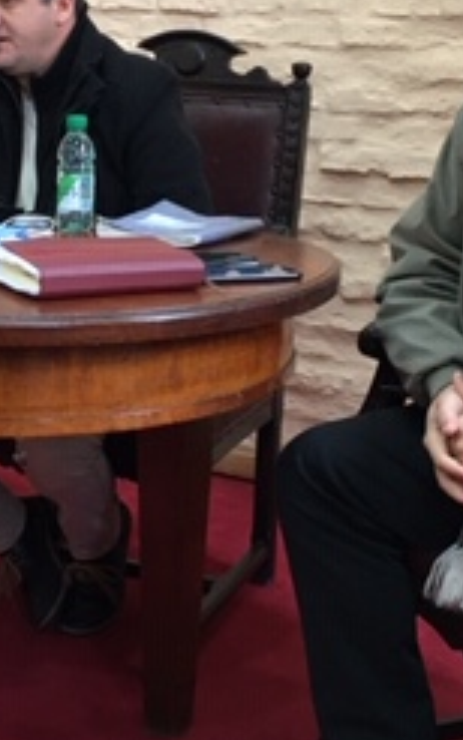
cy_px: 159
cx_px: 99
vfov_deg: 25.4
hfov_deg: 16.2
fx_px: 1613
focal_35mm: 80
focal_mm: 4.15
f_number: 2.2
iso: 125
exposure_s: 1/33
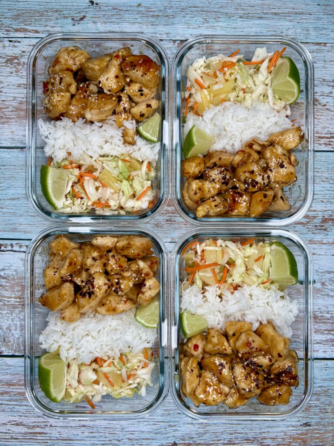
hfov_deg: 56.8
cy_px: 223
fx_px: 309
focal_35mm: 24
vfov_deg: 71.6
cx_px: 167
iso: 64
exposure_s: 1/263
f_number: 1.78
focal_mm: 6.76
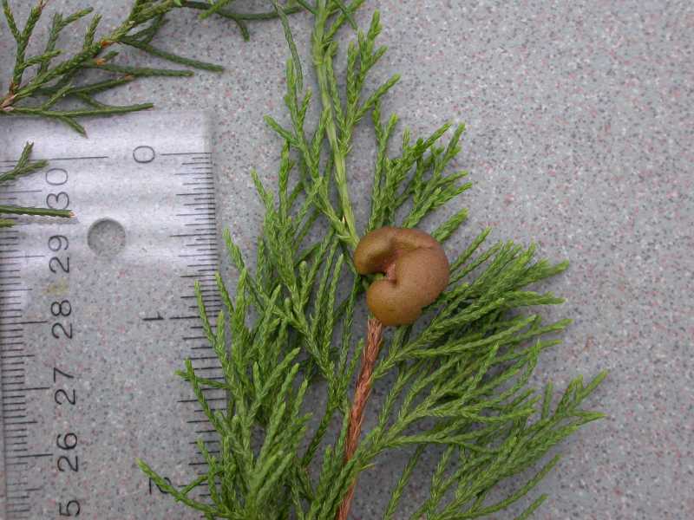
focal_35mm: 77
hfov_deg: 25.3
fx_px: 1544
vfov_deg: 19.1
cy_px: 260
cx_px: 347
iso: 100
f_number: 3.4
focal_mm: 16
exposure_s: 1/95.2
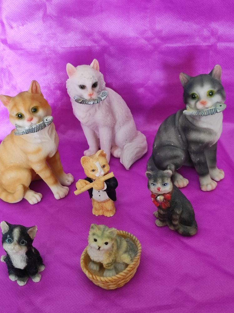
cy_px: 156
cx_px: 117
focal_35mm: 25
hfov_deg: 54.8
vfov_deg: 69.4
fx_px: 226
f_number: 1.79
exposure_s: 1/33
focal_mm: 4.7
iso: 1477
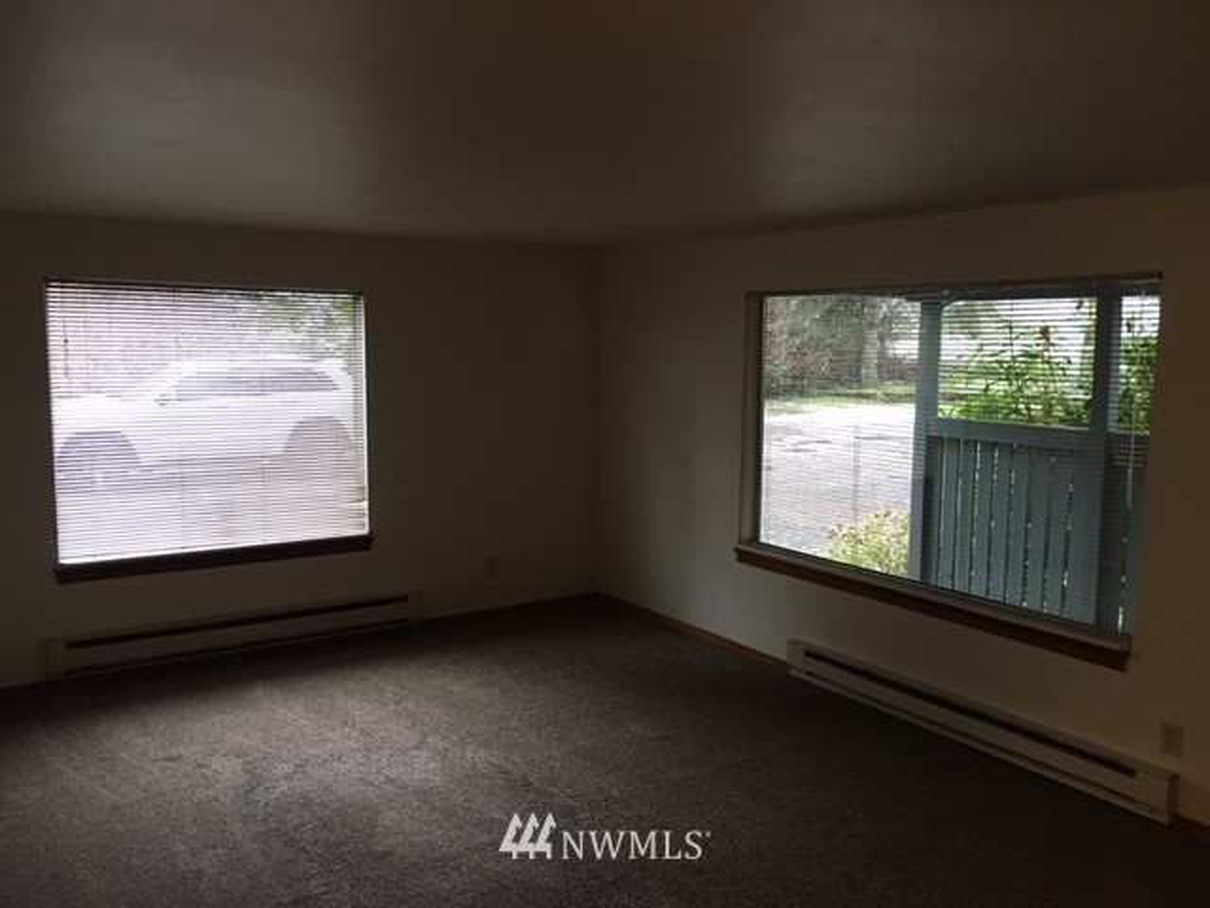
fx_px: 1014
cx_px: 605
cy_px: 454
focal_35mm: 29
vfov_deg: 48.2
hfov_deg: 61.7
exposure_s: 1/30
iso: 160
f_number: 2.2
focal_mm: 4.15
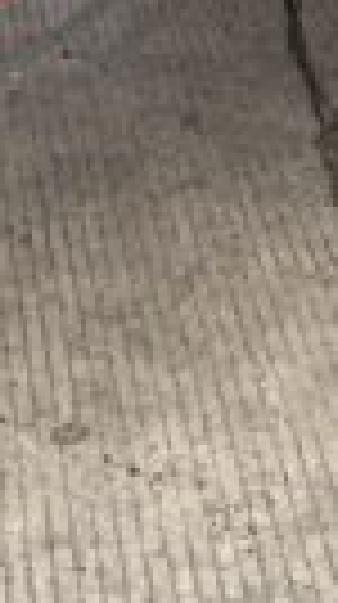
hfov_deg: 8.0
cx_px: 140
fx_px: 2415
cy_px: -441
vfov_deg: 13.0
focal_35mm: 151
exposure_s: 1/461
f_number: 1.8
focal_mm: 3
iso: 16
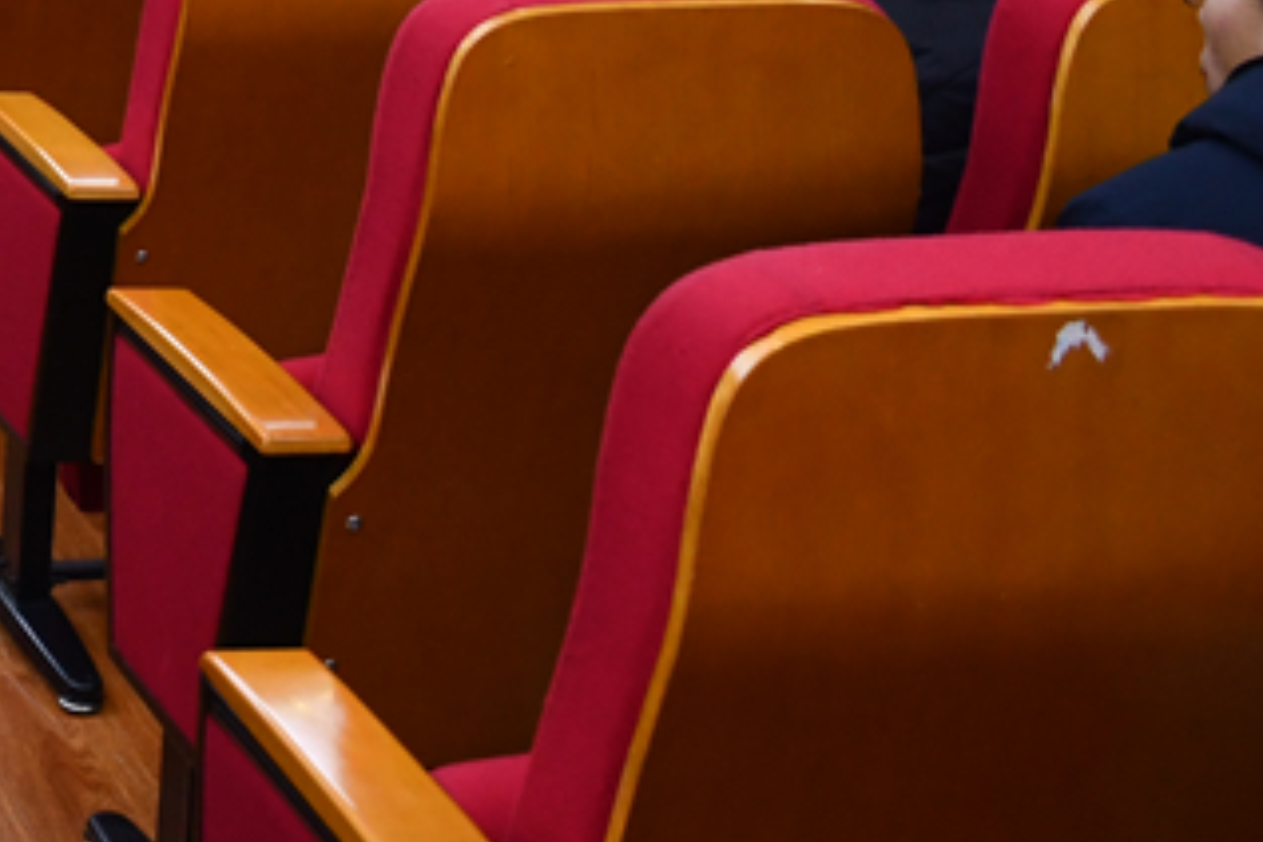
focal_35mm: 87
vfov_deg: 14.5
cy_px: -461
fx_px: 3052
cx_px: -580
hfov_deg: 20.4
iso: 1100
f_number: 3.5
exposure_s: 1/125
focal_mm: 18
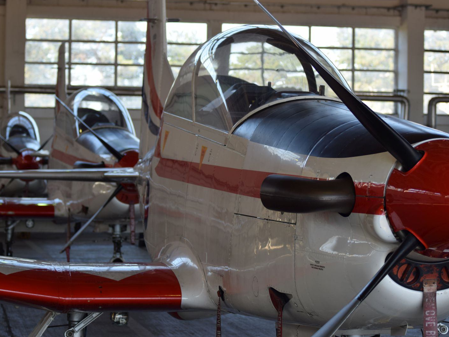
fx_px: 1479
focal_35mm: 114
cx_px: 250
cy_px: 168
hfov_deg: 17.3
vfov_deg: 13.0
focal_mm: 70
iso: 100
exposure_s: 1/100
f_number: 4.5
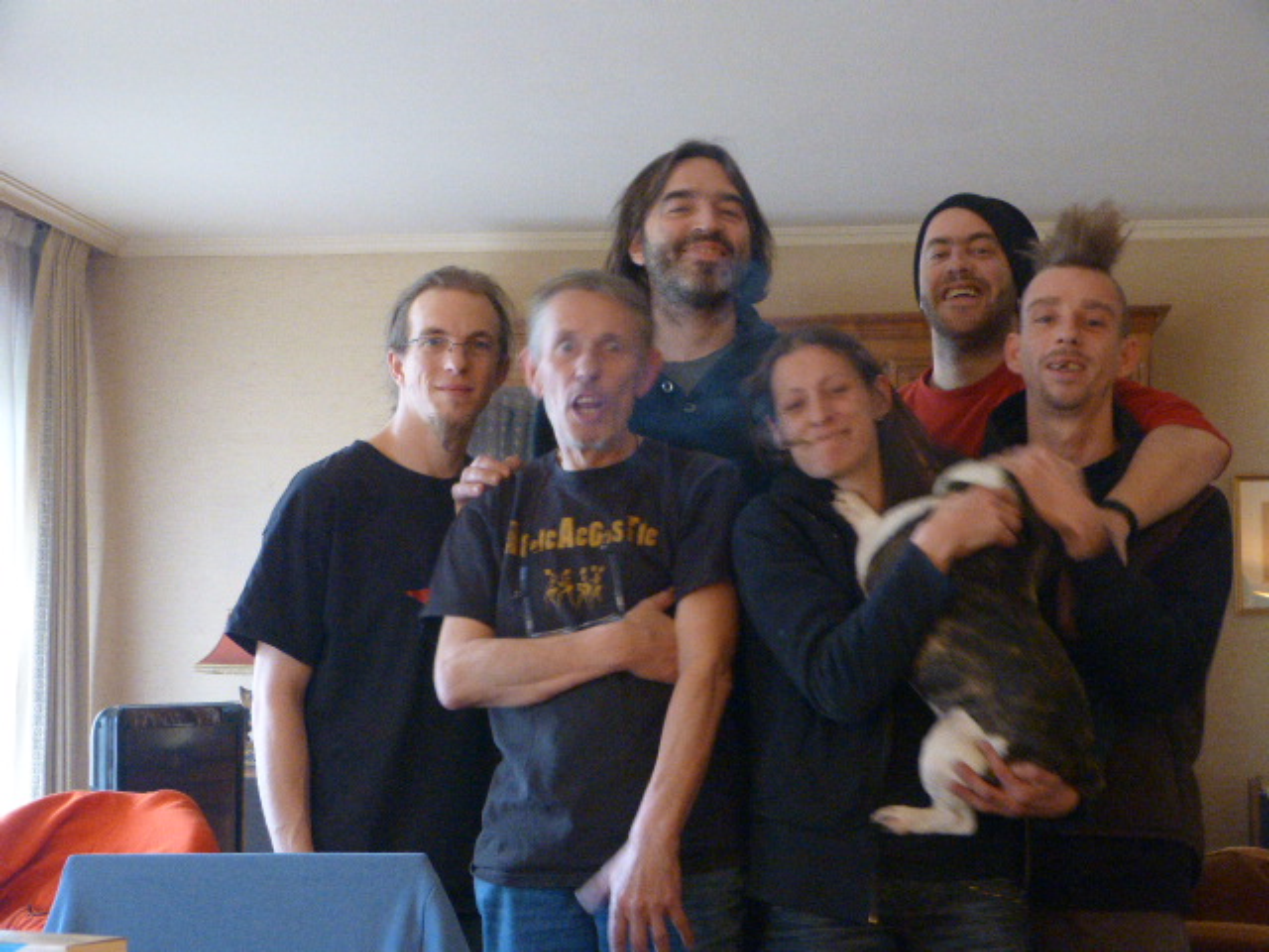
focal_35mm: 69
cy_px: 476
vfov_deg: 21.3
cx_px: 634
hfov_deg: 28.2
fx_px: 2529
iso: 800
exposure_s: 1/10
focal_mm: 12.4
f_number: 3.3
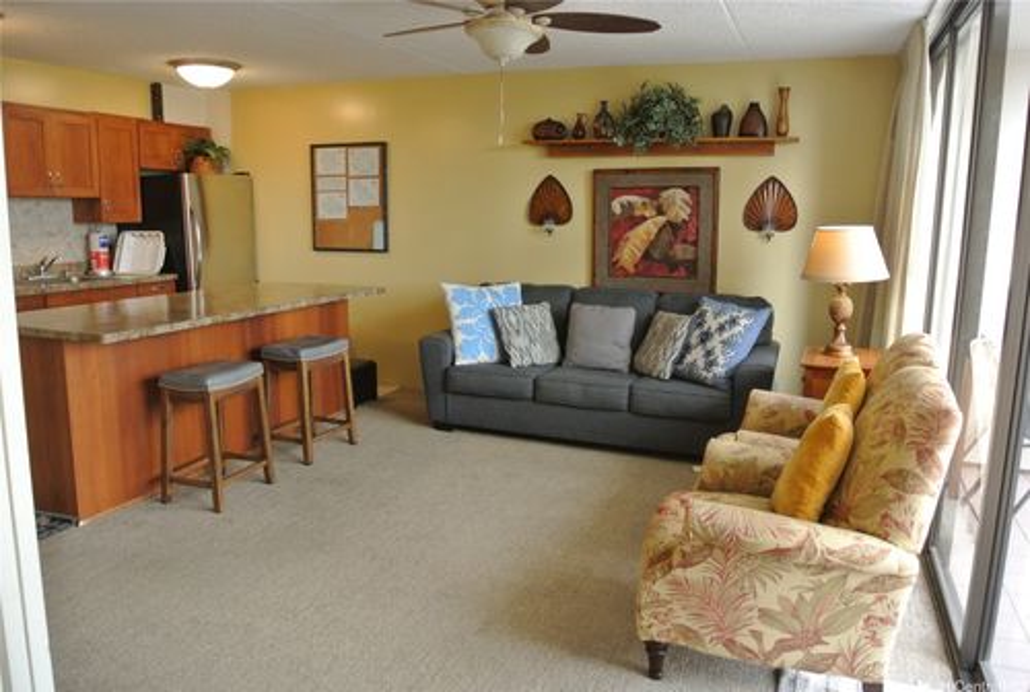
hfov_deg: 67.3
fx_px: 774
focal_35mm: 27
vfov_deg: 48.2
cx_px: 515
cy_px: 346
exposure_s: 1/60
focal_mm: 10
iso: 500
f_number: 3.5
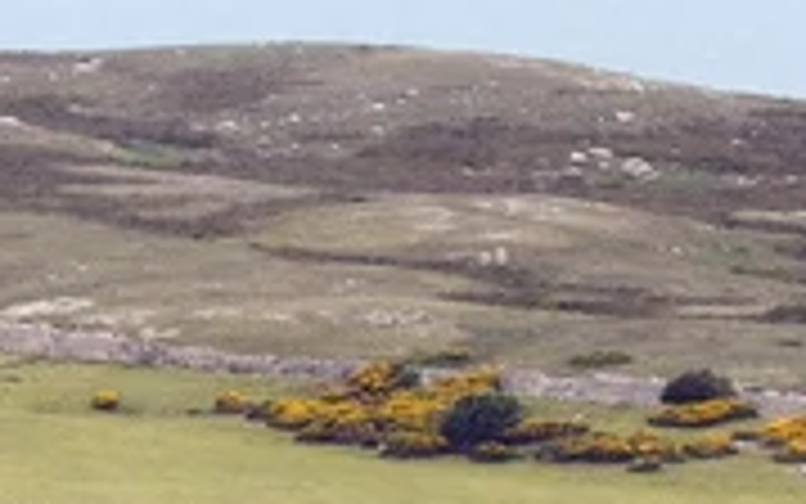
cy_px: 662
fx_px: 11514
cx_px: -270
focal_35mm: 524
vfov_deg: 2.5
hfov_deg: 4.0
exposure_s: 1/352
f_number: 5
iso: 160
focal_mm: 32.7
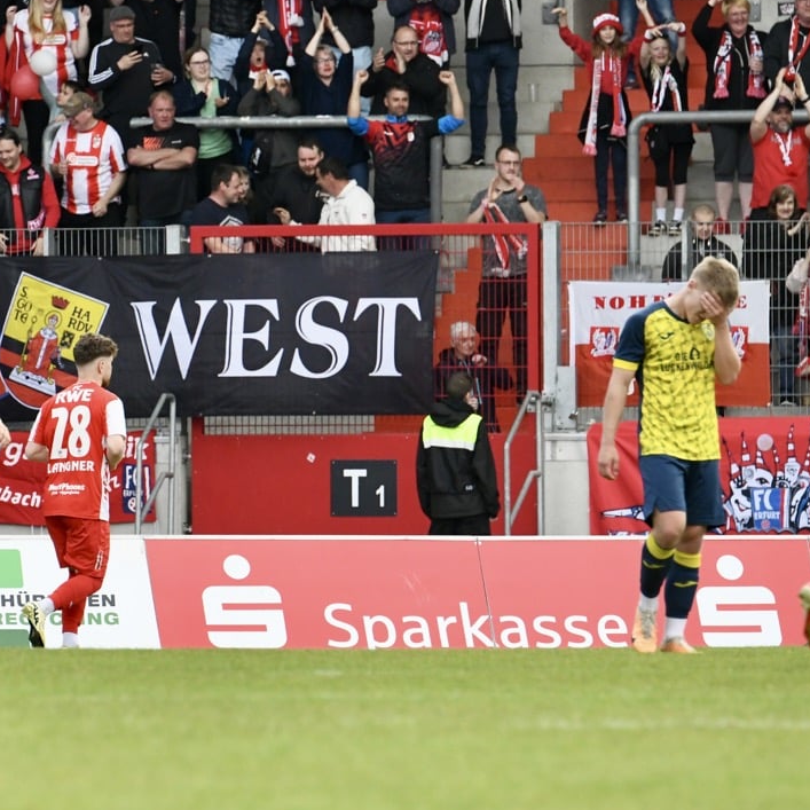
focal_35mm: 615
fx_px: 16281
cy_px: 453
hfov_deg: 2.8
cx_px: 293
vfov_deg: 2.8
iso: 2500
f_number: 7.1
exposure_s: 1/2000
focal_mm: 400
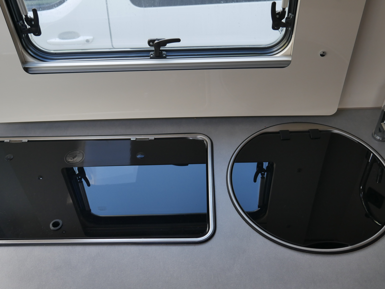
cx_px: 192
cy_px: 144
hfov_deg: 46.8
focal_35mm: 40
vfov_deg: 36.0
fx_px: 445
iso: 400
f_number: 4.5
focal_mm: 20
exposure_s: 1/60
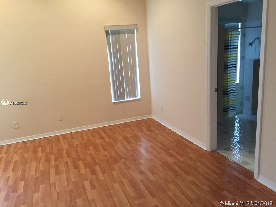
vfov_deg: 48.2
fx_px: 231
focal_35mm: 29
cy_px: 104
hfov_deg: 61.7
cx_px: 138
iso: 125
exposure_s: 1/10
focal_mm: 4.15
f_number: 2.2
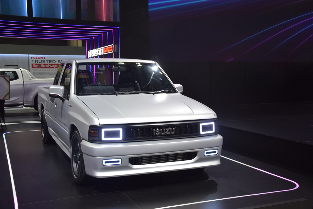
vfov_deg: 29.9
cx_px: 156
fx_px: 391
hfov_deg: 43.6
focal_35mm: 45
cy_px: 104
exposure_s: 1/100
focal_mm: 30
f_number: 5
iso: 400
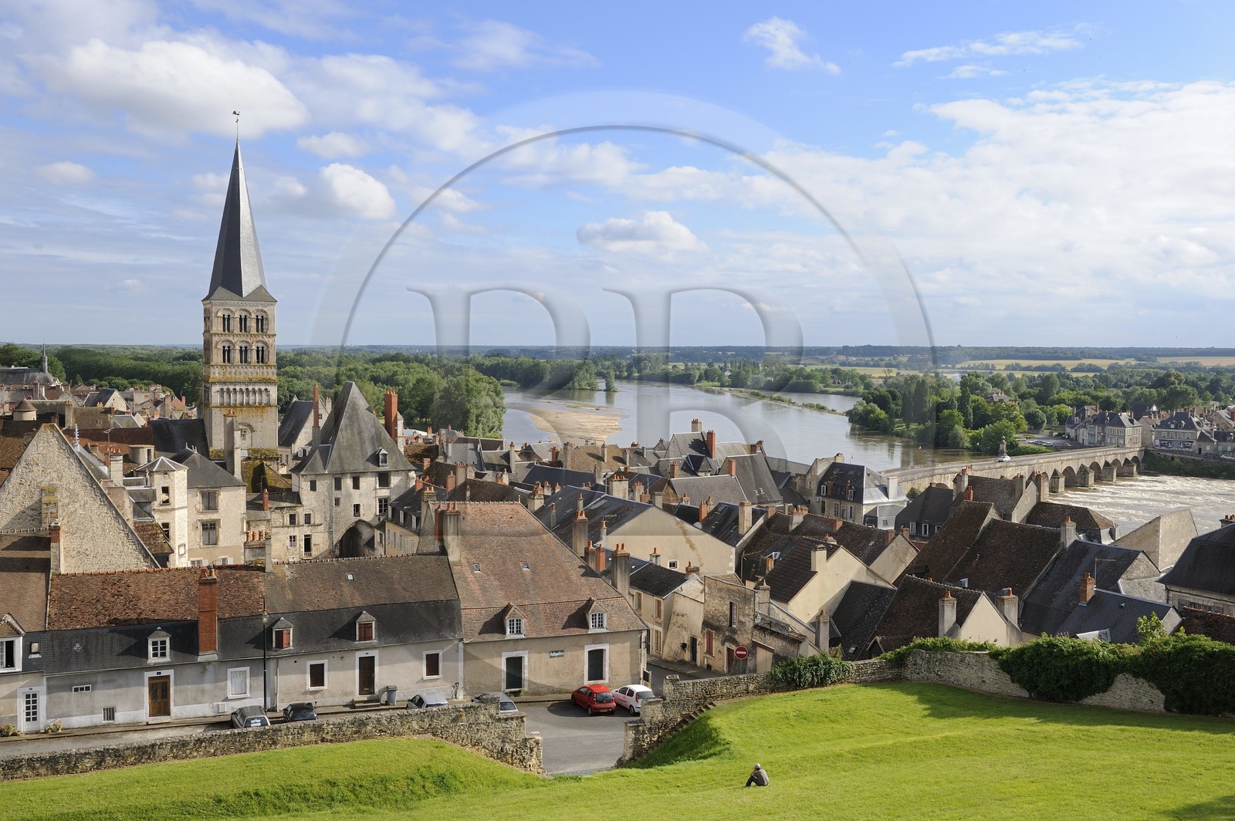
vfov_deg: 38.8
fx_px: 1165
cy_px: 410
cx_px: 618
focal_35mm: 34
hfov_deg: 55.8
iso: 200
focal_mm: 34
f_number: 13
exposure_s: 1/160
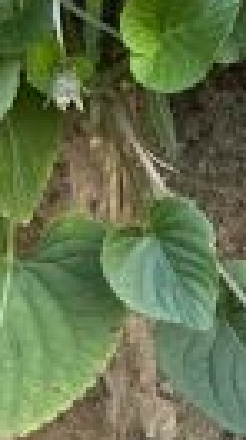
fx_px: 4430
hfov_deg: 3.2
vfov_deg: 5.6
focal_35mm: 381
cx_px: 80
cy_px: -433
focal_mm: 9
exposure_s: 1/99
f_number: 2.8
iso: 100
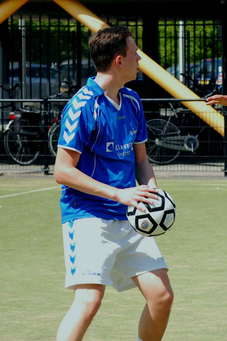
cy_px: 170
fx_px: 1223
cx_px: 114
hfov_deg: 10.6
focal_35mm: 129
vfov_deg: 15.9
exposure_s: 1/2000
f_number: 9
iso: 1600
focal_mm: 86
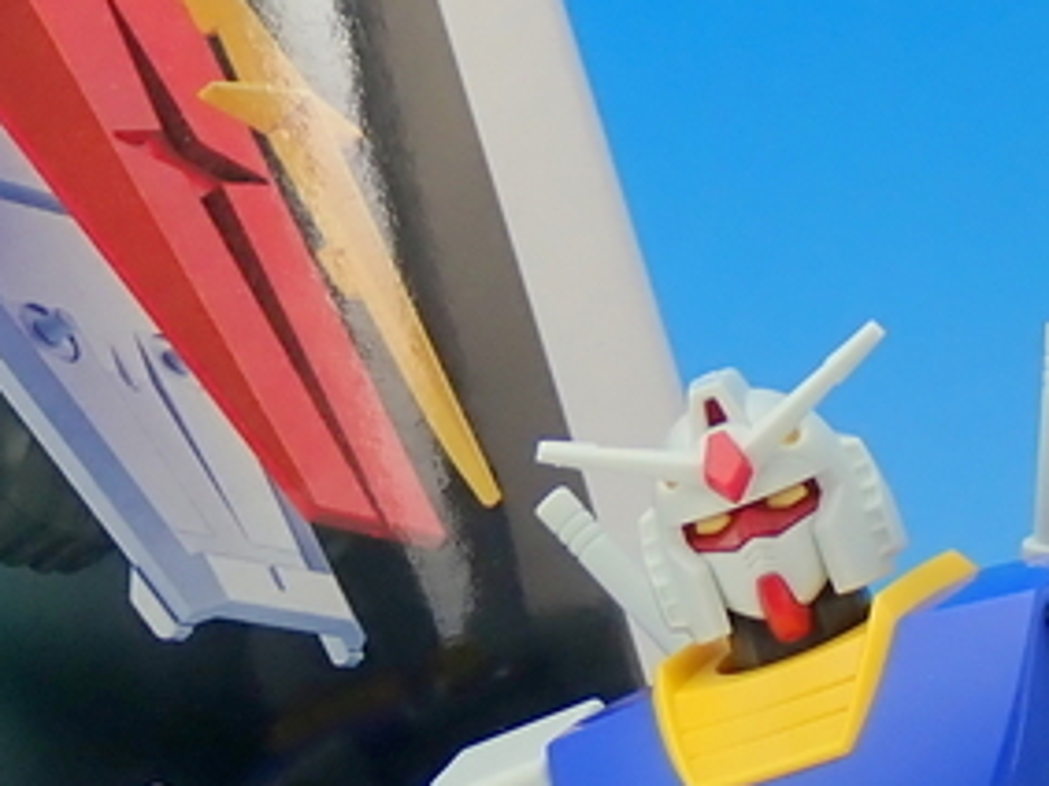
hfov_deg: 9.4
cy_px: 1012
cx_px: 67
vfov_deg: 7.0
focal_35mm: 210
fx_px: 6361
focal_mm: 10.35
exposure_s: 1/15
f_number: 5
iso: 100
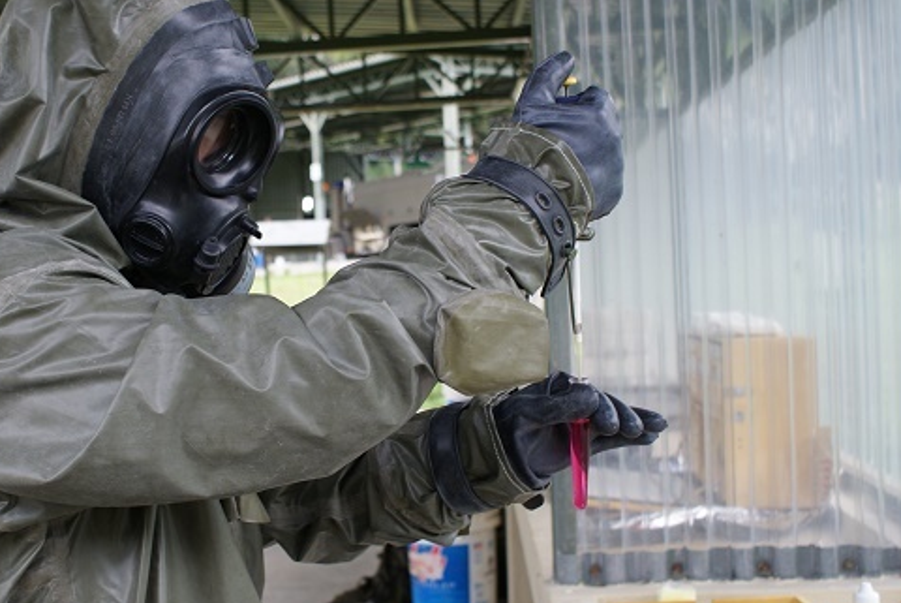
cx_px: 302
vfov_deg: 26.0
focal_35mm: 52
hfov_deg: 37.7
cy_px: 280
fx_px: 1303
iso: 100
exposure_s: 1/40
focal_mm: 26
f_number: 4.5
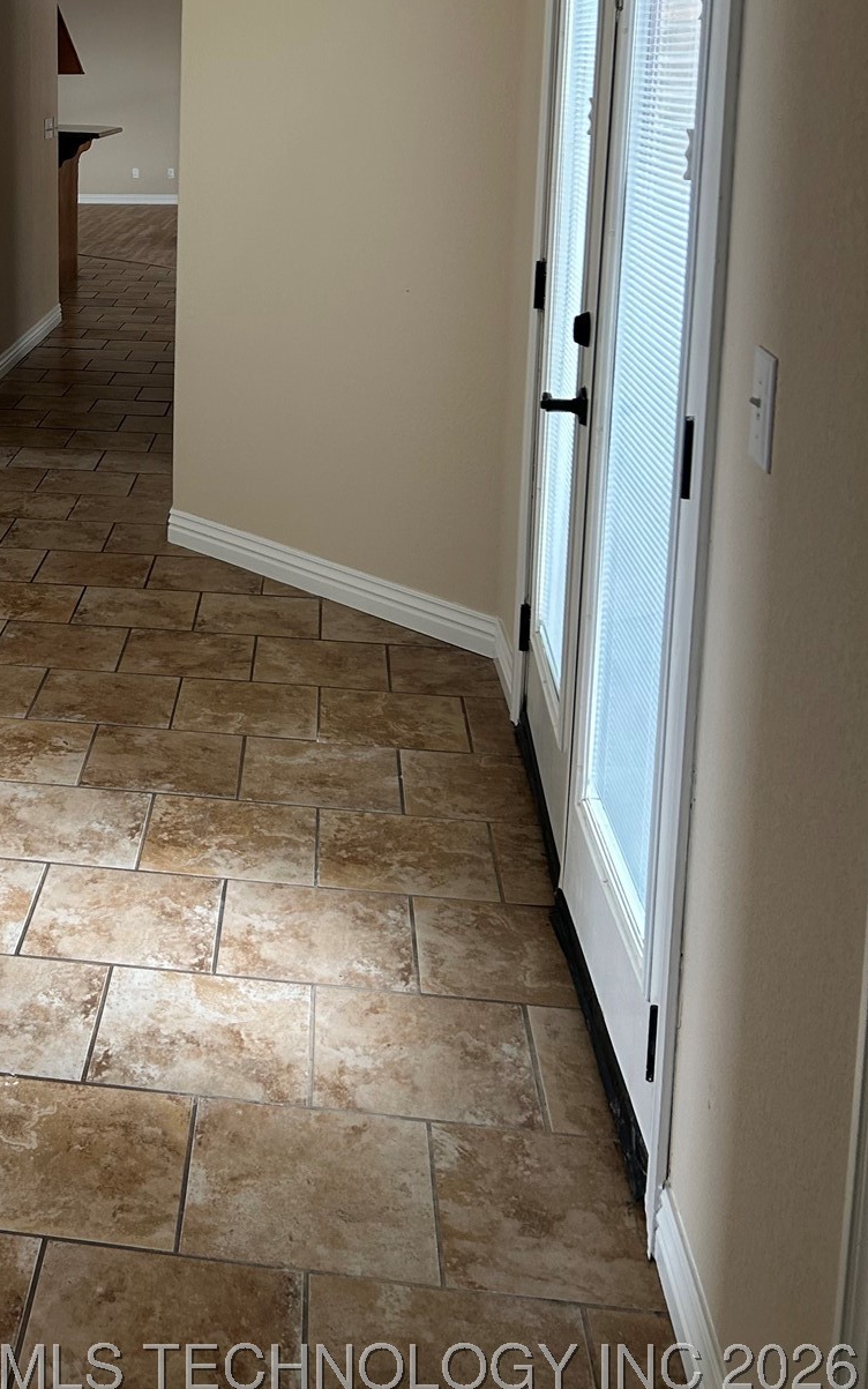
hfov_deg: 27.8
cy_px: 324
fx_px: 1665
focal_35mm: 44
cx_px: 43
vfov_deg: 43.6
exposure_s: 1/120
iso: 80
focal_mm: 5.7
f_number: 1.5
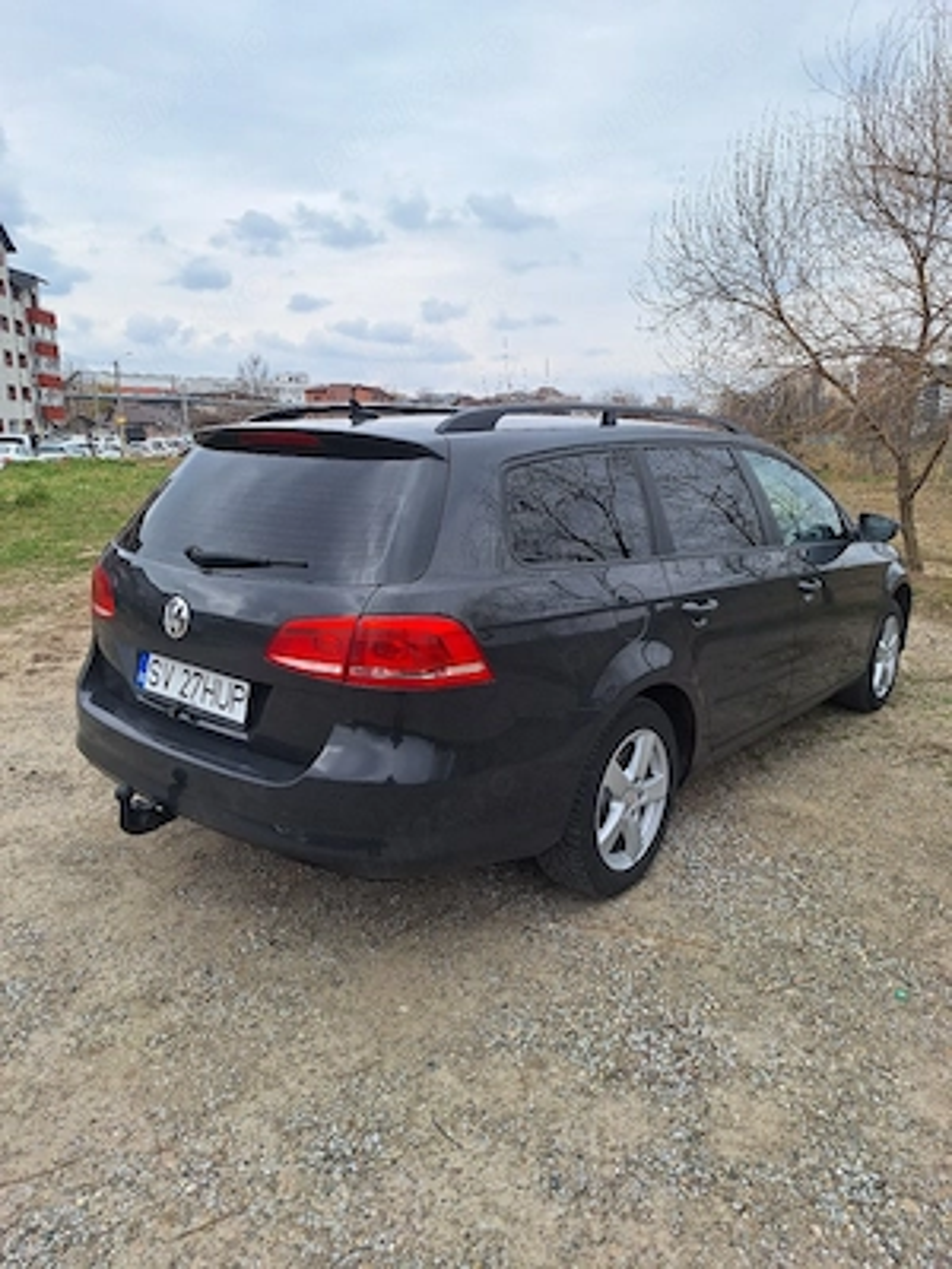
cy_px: 634
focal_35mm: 23
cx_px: 476
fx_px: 843
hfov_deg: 58.9
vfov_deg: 73.9
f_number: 1.8
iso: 40
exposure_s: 1/2500
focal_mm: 5.54
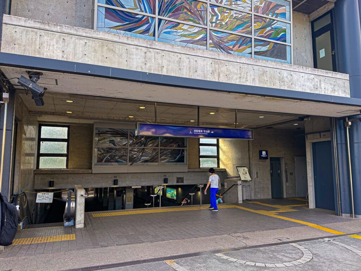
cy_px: 136
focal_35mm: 24
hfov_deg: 71.6
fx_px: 250
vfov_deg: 56.8
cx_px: 180
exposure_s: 1/550
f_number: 1.8
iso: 80
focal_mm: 6.86
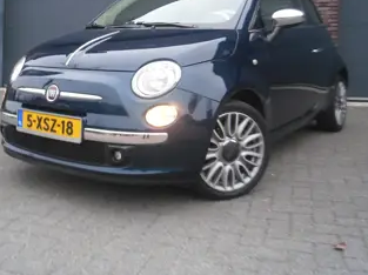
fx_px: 457
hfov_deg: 43.9
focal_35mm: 43
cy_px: 95
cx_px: 168
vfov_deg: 33.3
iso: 100
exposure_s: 1/47
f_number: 3.4
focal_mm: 5.1
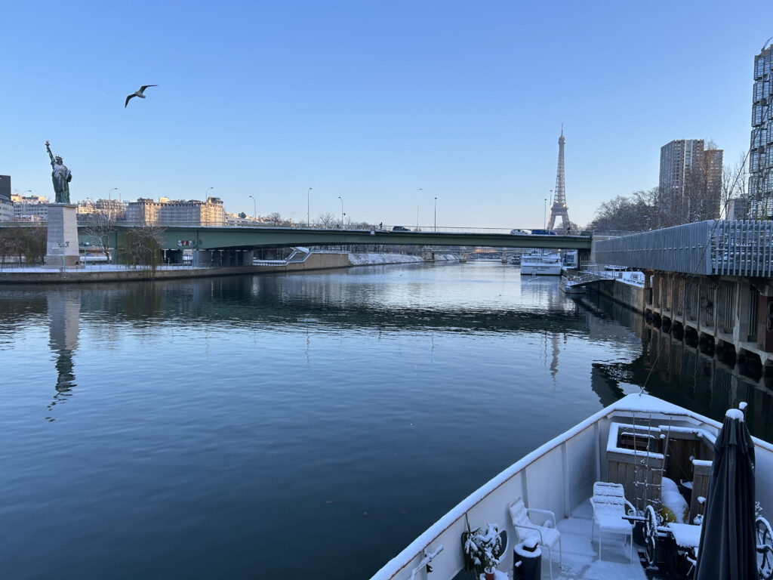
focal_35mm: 26
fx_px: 581
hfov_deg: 67.3
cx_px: 386
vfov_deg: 53.1
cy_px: 290
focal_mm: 5.7
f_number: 1.5
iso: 50
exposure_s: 1/957
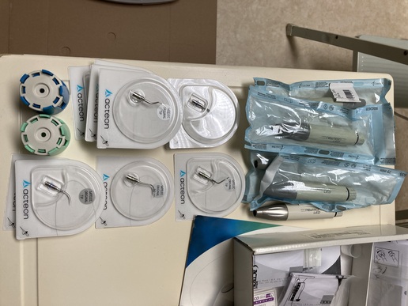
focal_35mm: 28
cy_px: 153
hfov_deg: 63.4
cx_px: 204
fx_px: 330
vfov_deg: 49.7
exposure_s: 1/100
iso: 40
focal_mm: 3.99
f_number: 1.8
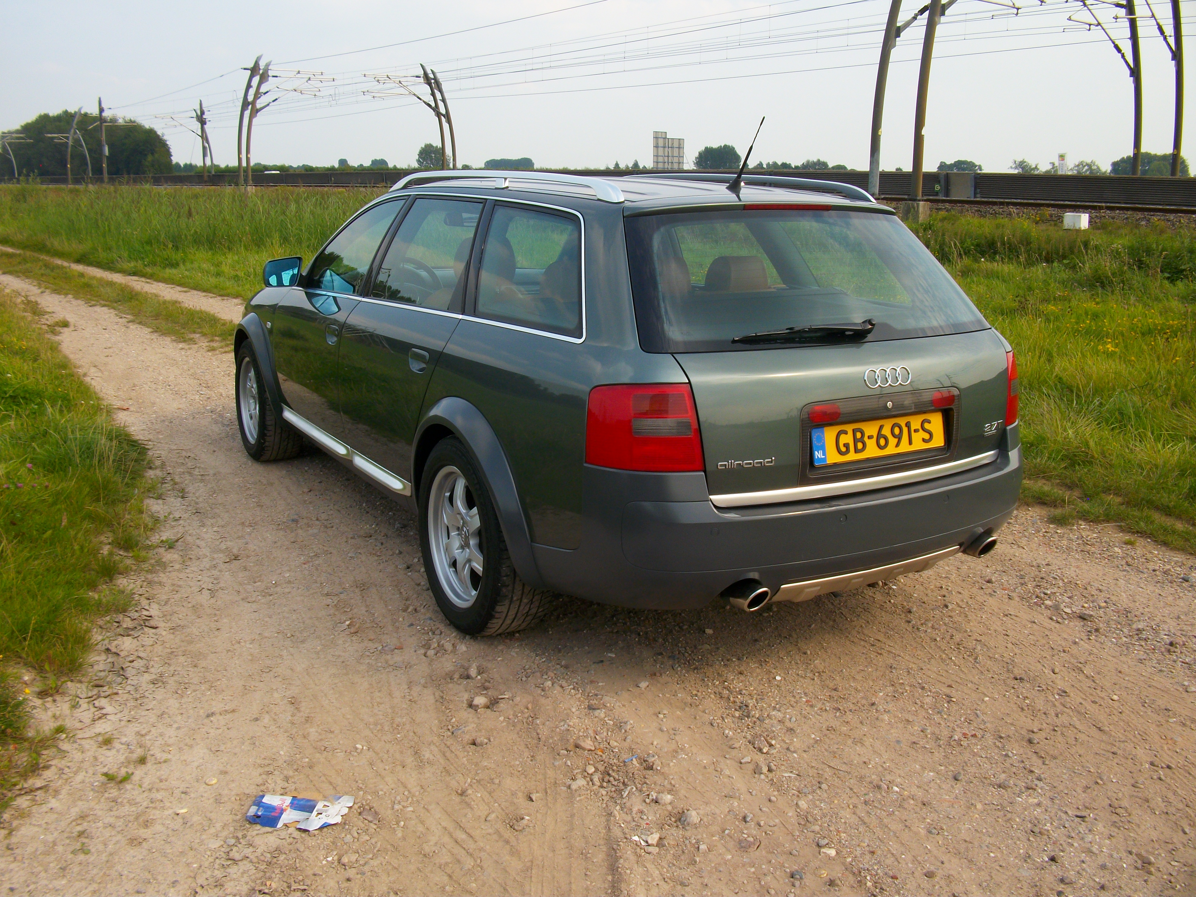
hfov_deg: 54.0
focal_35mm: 34
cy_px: 448
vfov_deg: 41.8
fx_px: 1175
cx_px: 598
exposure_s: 1/213
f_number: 5.5
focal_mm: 5.7
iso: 80
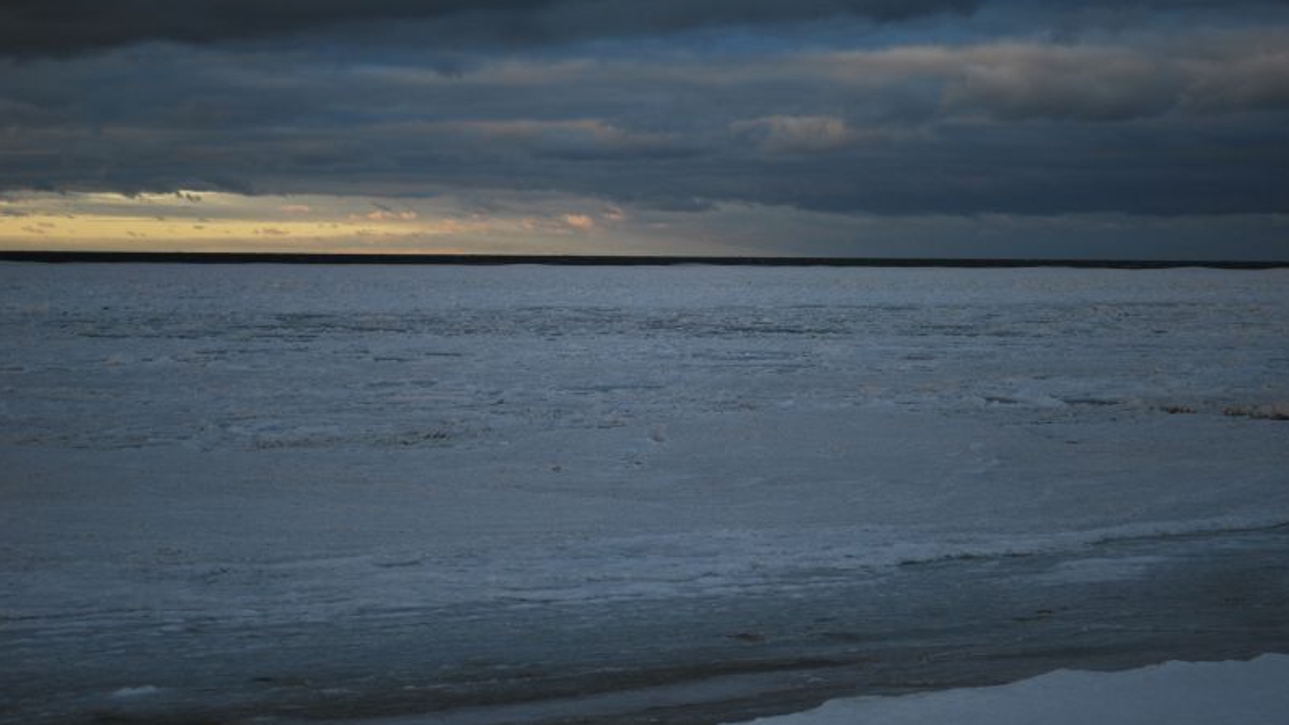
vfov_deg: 13.8
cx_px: 647
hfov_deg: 24.3
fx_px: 2992
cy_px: 316
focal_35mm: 88
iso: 180
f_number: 5.6
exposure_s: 1/125
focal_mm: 55
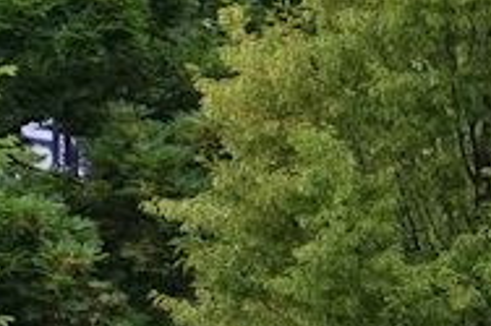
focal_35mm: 544
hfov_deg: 3.8
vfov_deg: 2.5
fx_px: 7413
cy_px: 702
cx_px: 387
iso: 125
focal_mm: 31.27
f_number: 4
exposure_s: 1/200
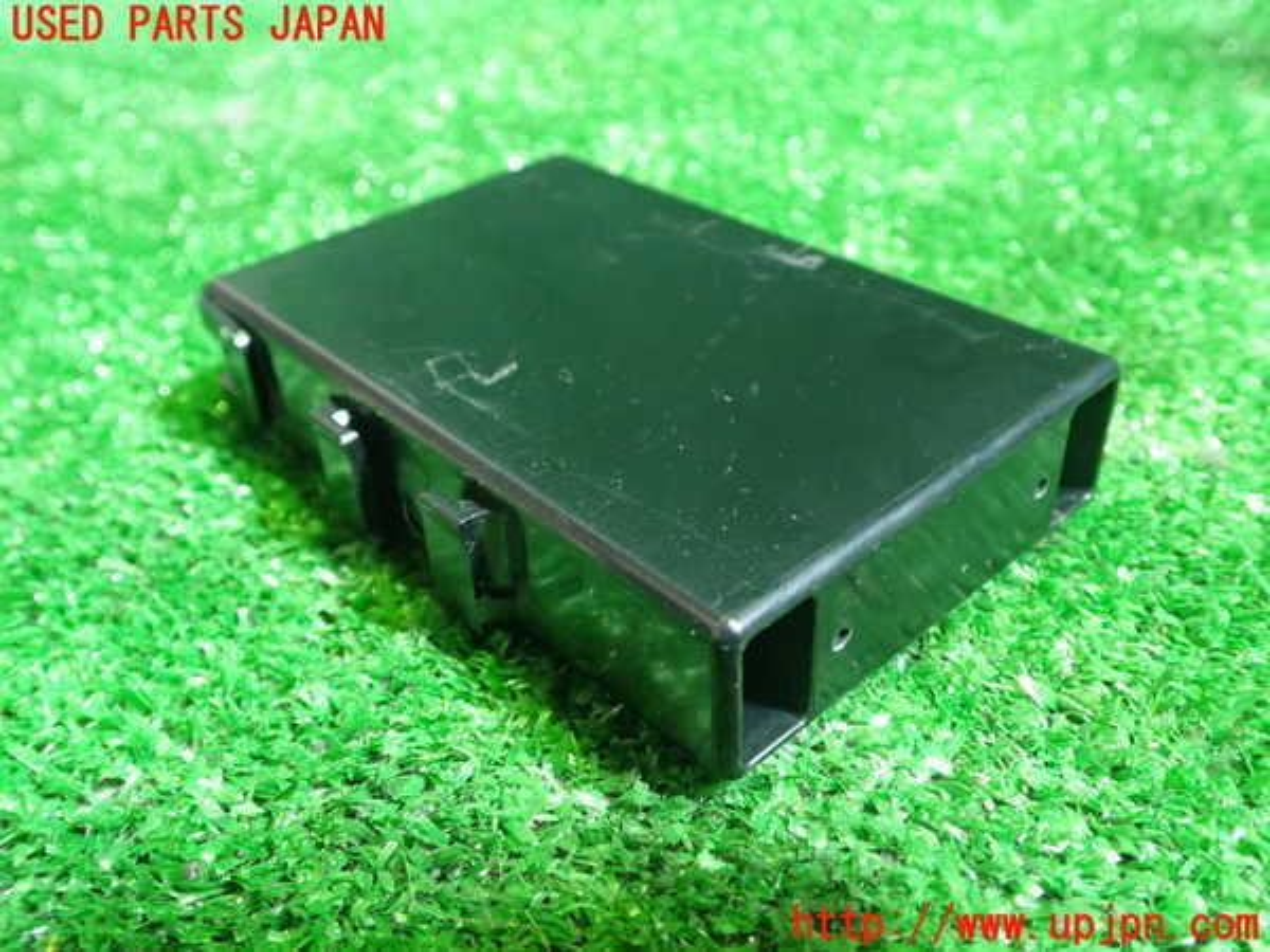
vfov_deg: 44.2
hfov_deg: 56.8
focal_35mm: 32
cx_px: 635
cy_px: 476
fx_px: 1174
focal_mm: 5.79
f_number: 2.4
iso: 800
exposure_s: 1/25
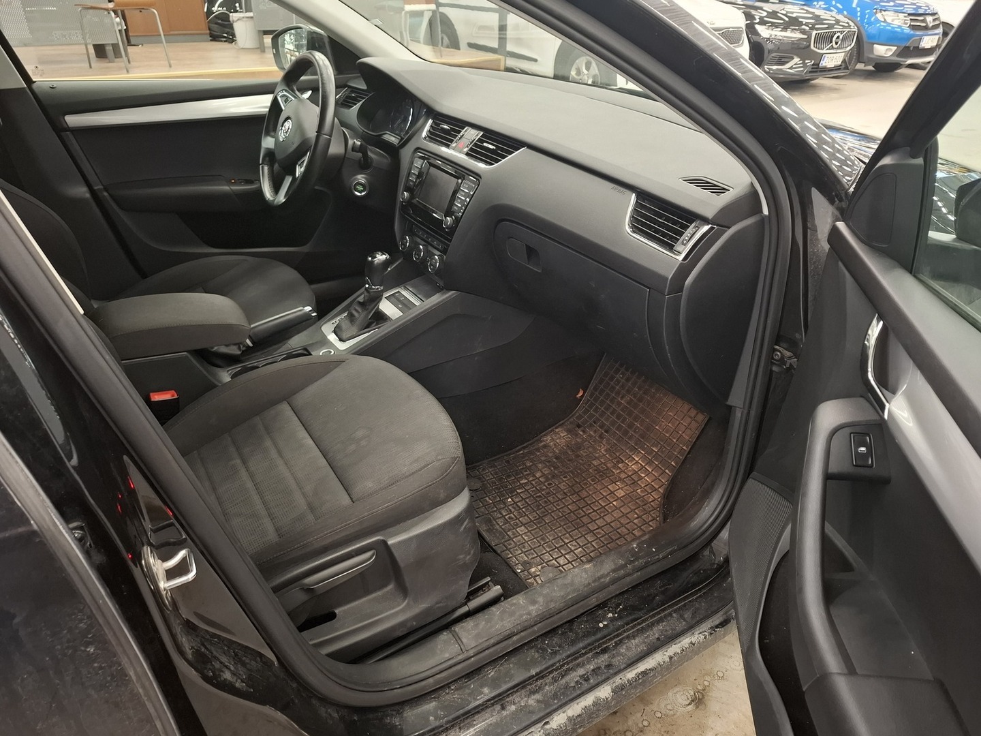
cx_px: 490
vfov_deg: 58.9
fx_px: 652
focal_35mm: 23
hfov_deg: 73.9
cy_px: 368
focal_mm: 5.54
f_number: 1.8
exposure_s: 1/33
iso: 400
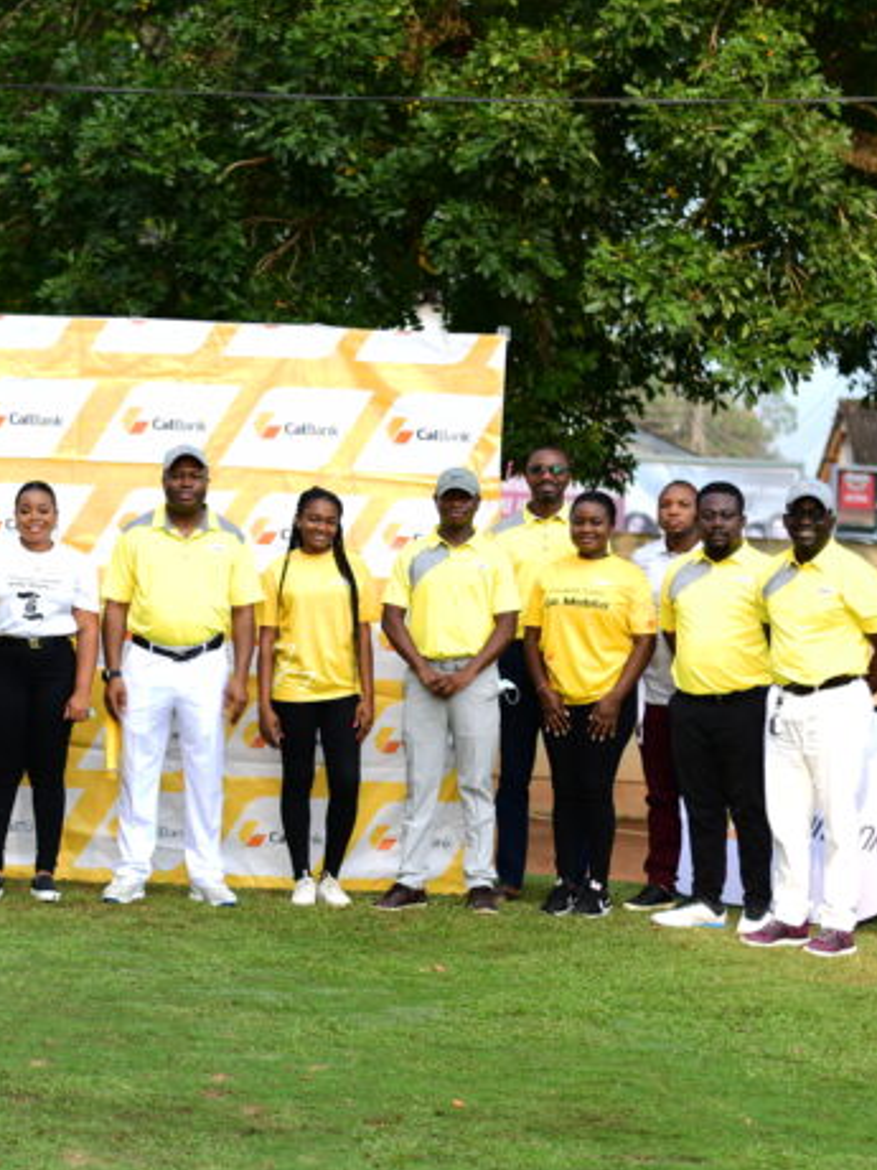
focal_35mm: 109
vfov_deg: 18.0
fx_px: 3682
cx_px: 183
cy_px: 585
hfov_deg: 13.5
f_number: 2.2
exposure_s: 1/250
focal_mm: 50
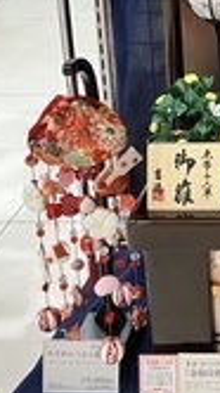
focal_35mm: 92
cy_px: -20
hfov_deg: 11.8
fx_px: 957
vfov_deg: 22.1
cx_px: 426
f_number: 1.8
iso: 50
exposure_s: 1/50
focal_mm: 3.99
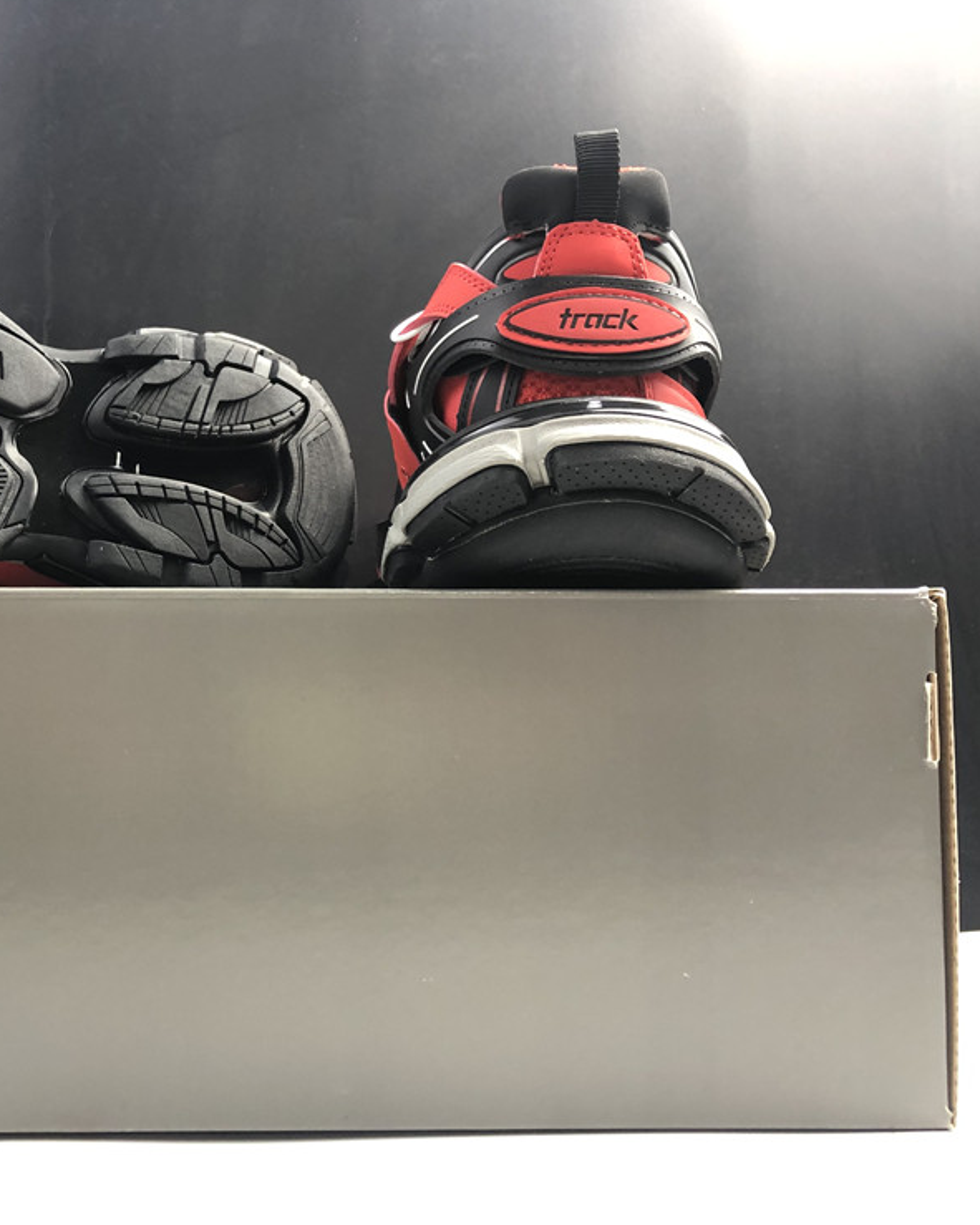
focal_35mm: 37
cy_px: 610
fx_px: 1342
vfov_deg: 49.1
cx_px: 222
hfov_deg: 38.9
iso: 32
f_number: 1.8
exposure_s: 1/20
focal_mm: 4
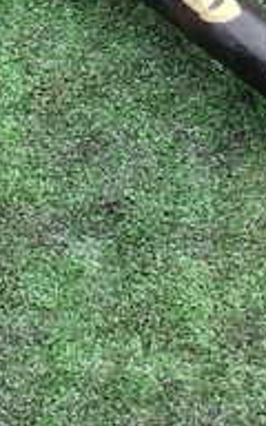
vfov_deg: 23.8
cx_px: 200
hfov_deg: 15.7
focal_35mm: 83
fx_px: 963
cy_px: -9
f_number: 2.8
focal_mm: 4.5
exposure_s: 1/80
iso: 100
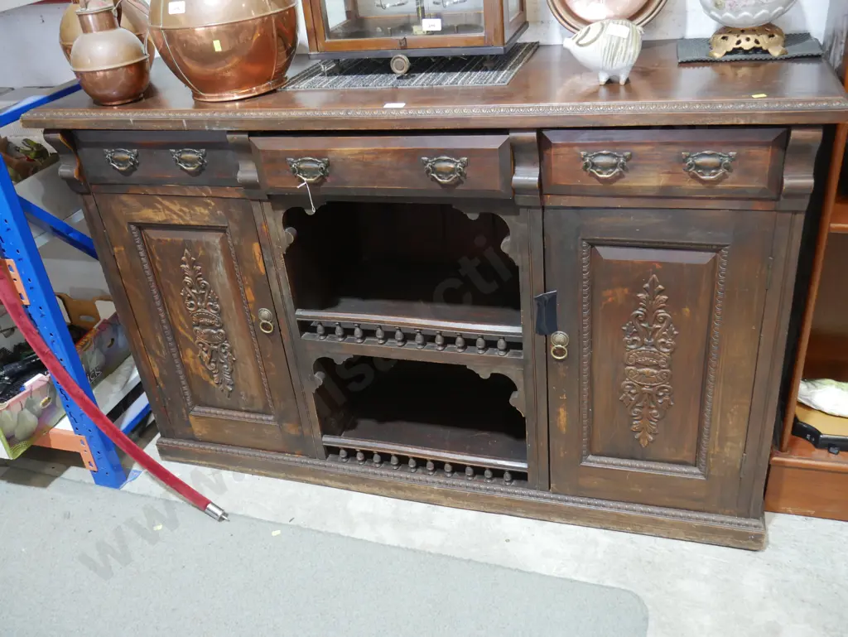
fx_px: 784
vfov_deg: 44.2
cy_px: 318
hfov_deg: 56.8
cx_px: 424
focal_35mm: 32
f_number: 3.6
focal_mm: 16
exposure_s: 1/60
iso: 1000
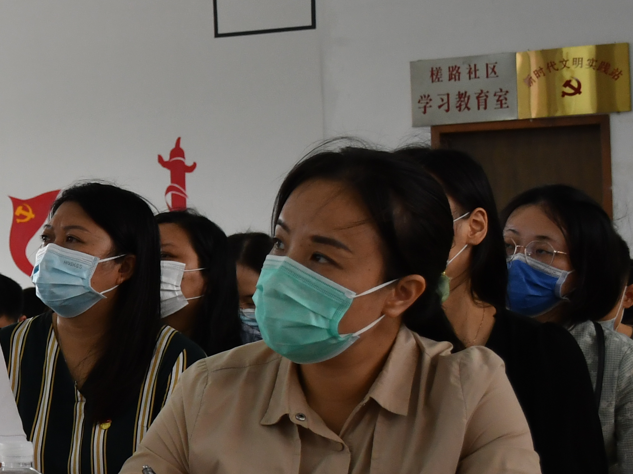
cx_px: -313
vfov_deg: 14.5
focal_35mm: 102
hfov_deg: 17.4
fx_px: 1865
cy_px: 239
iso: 500
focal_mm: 23
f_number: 5
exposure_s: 1/100
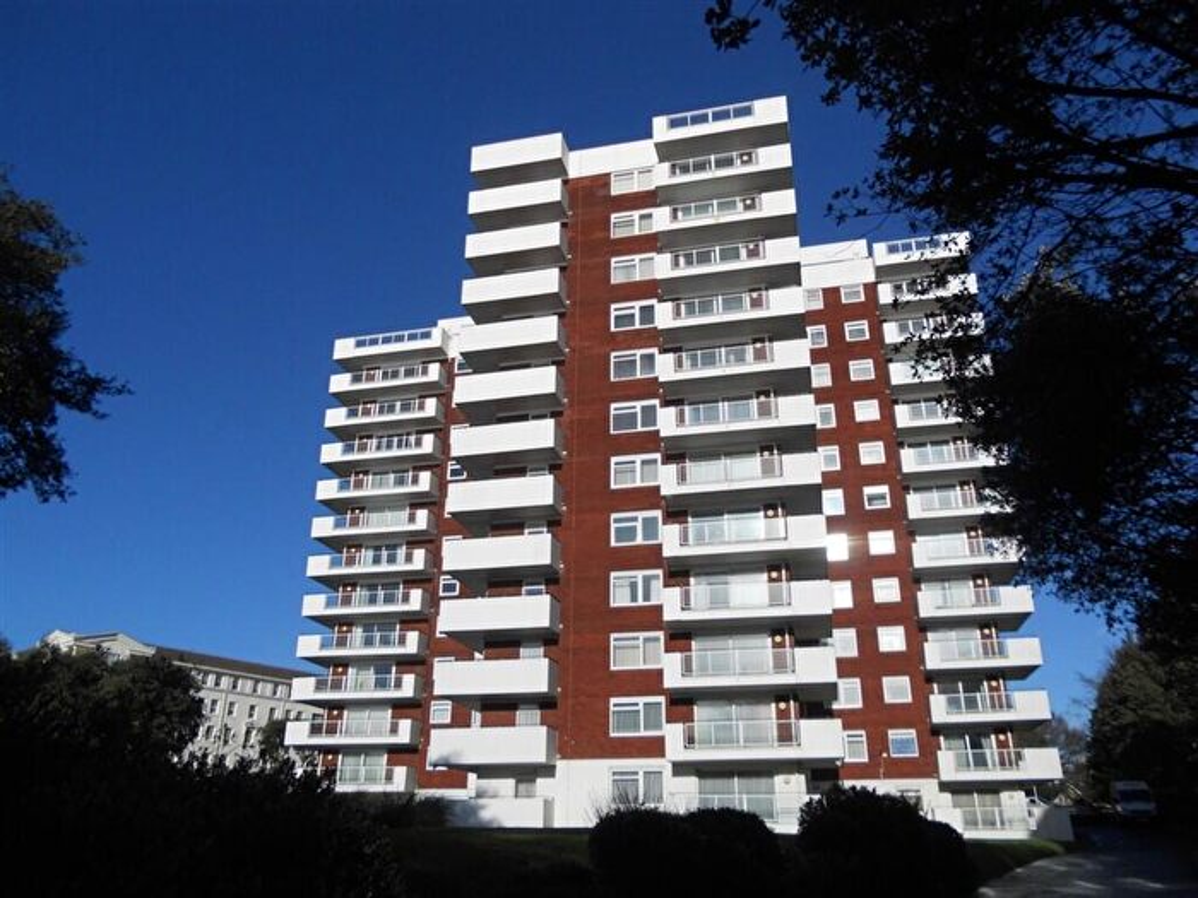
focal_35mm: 27
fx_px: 934
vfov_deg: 51.4
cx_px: 599
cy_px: 449
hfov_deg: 65.3
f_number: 8
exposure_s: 1/400
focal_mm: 4.9
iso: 80
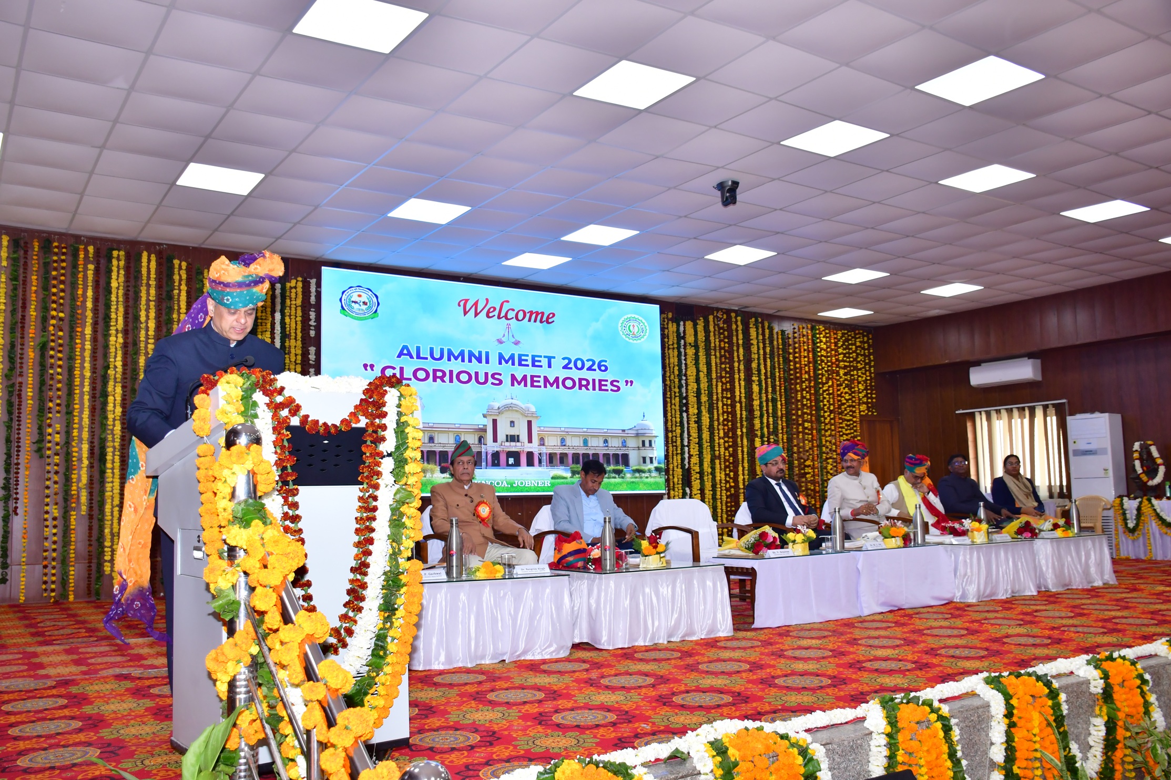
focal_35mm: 30
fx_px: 976
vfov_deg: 43.6
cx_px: 586
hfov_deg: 61.9
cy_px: 390
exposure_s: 1/160
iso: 500
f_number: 4.5
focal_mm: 20
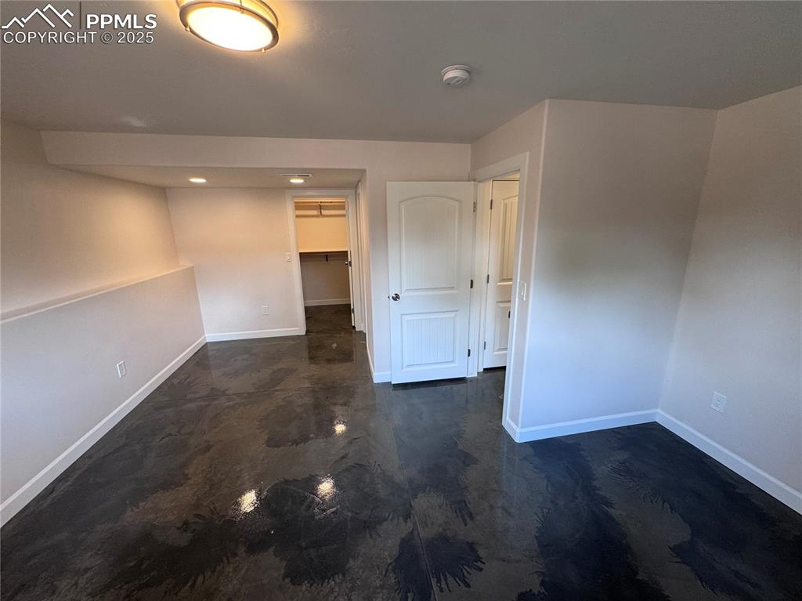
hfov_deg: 102.1
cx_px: 401
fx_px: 324
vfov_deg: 85.6
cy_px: 300
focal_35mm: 14
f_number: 2.2
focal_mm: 2.22
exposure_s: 1/120
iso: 160
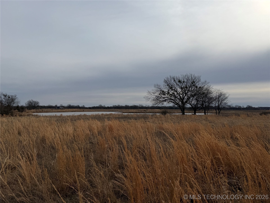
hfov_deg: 71.6
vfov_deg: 56.8
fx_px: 187
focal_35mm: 24
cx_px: 135
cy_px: 102
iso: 80
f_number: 1.78
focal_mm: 6.76
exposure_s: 1/22727
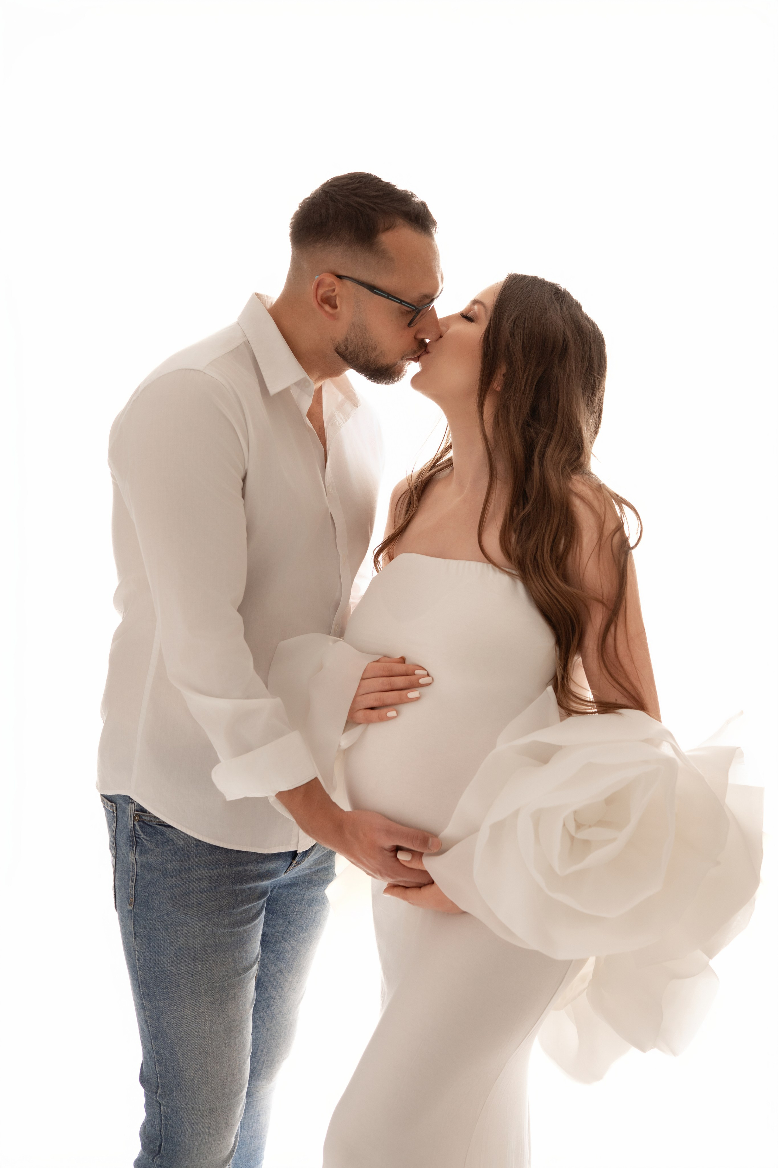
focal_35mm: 50
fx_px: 1621
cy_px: 584
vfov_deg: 39.6
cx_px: 389
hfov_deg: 27.0
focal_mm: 50
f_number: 3.2
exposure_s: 1/160
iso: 400
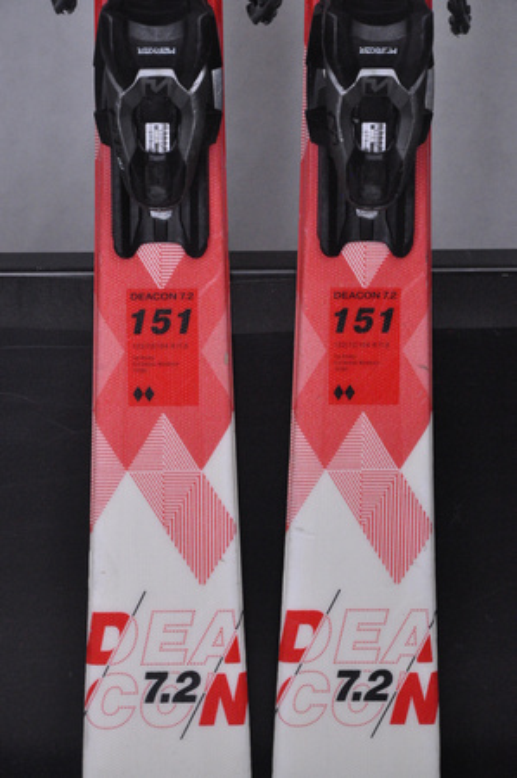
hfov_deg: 10.1
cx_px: 258
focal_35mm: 135
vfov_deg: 15.2
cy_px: 389
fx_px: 2915
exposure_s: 1/125
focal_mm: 90
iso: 3200
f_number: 9.5
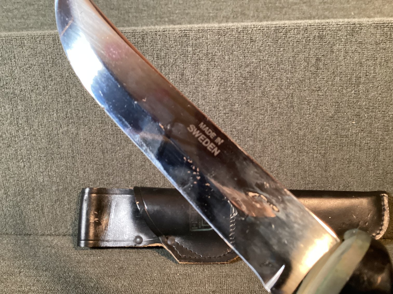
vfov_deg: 45.4
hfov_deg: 58.3
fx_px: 352
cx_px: 196
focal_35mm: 31
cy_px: 147
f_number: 2.4
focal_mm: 3.3
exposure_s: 1/30
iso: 400
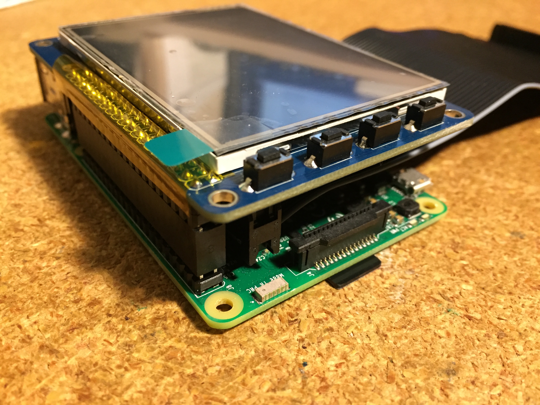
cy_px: 202
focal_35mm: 29
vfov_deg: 48.2
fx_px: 452
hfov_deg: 61.7
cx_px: 270
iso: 200
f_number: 2.2
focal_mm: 4.15
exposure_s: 1/30
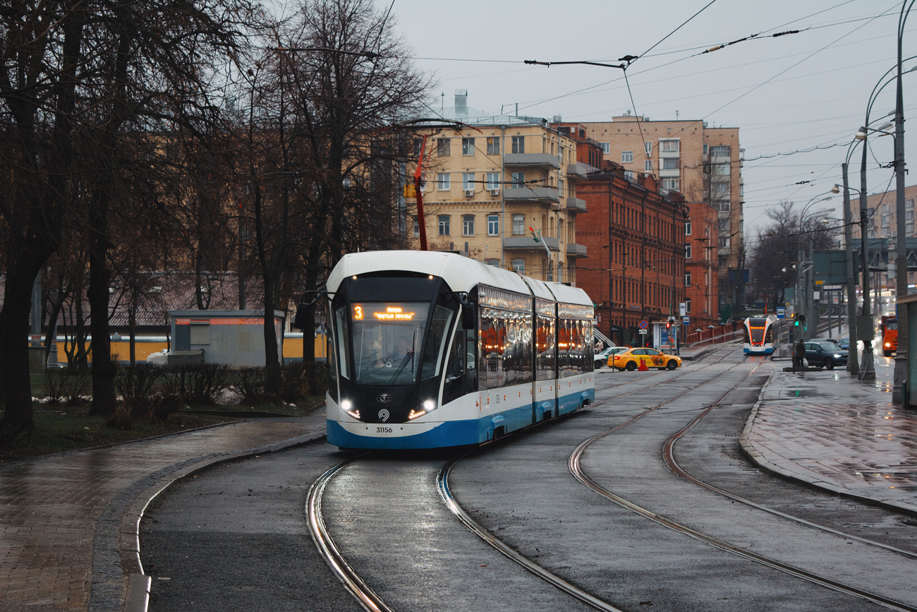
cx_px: 458
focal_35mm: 72
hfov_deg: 28.1
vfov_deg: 18.9
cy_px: 306
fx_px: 1834
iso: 400
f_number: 5.3
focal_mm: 48
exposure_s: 1/80
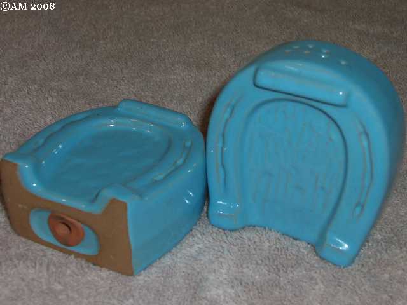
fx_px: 776
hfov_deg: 29.4
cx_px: 204
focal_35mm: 66
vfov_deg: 22.3
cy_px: 152
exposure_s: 1/30
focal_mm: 13.7
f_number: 7.6
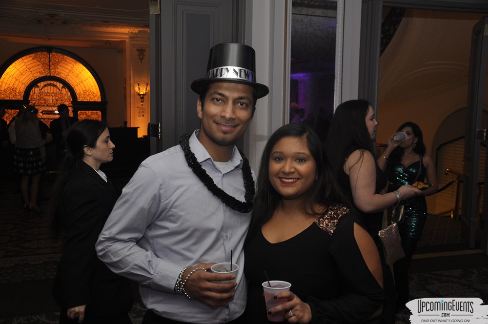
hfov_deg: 49.6
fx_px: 528
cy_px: 162
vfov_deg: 34.1
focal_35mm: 39
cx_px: 244
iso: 400
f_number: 5
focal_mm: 26
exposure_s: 1/60
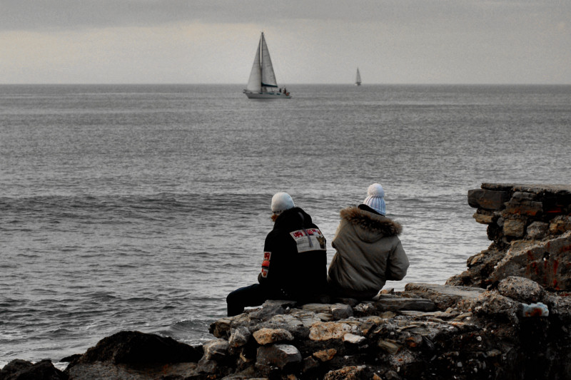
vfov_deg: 13.0
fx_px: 1665
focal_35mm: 105
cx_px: 286
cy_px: 190
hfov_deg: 19.5
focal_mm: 70
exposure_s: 1/320
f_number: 8
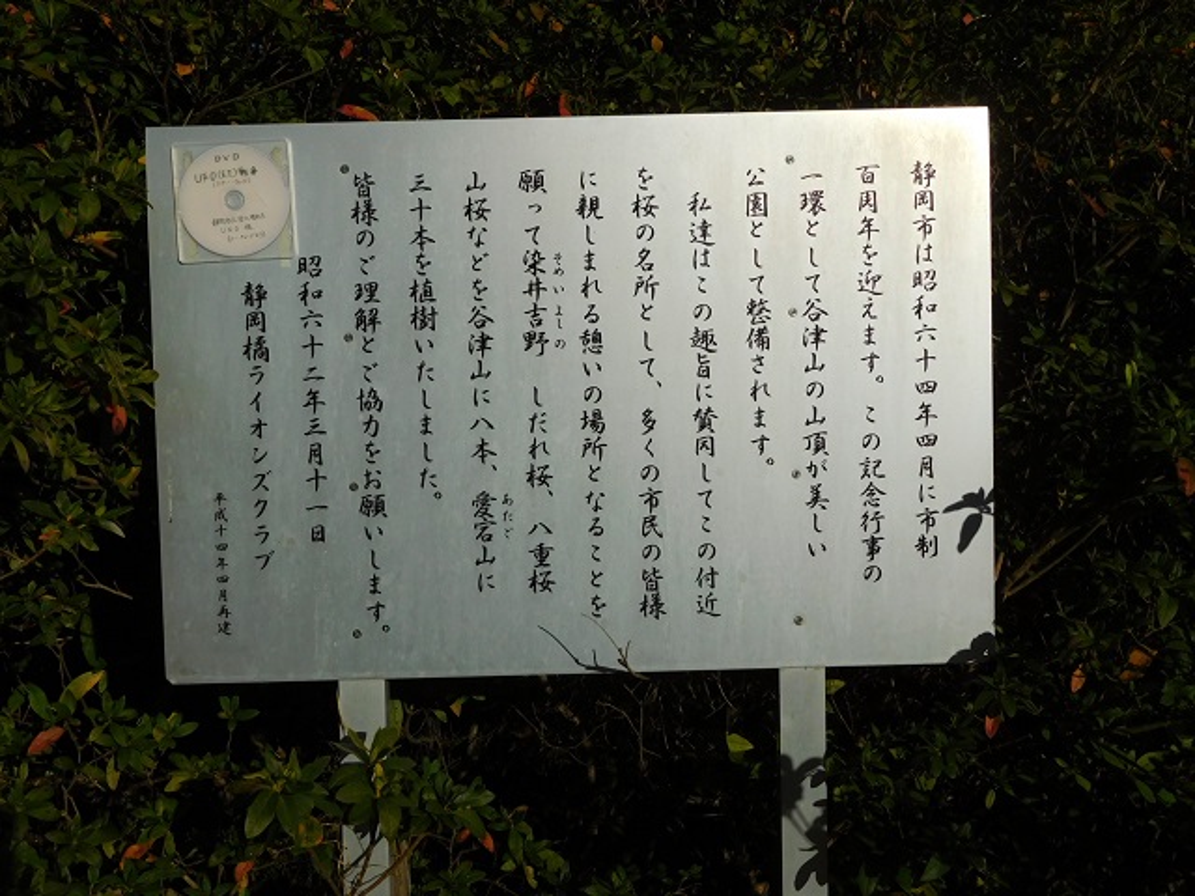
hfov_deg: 52.6
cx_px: 598
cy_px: 448
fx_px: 1208
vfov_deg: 40.7
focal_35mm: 35
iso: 125
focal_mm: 6.2
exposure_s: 1/1000
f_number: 7.6
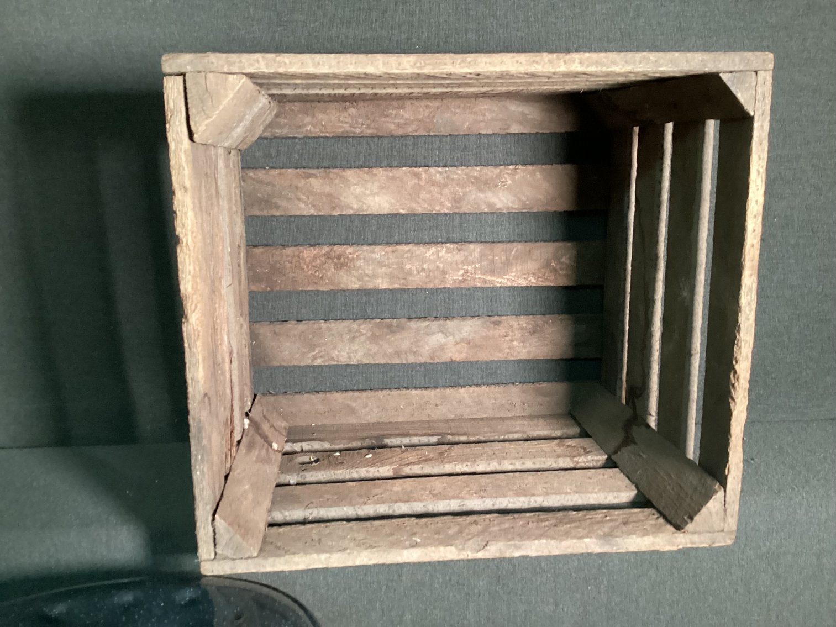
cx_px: 418
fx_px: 749
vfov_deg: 45.4
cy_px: 314
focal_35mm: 31
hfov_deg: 58.3
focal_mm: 3.3
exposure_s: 1/30
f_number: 2.4
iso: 320
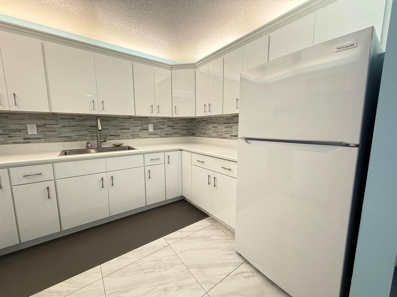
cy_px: 148
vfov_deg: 85.7
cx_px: 198
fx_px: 161
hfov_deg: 102.1
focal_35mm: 14
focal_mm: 2.22
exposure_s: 1/60
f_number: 2.2
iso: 250
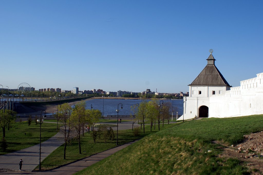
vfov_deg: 34.2
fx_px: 285
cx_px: 132
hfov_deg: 49.6
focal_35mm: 39
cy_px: 88
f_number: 10
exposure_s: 1/250
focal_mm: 26
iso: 100
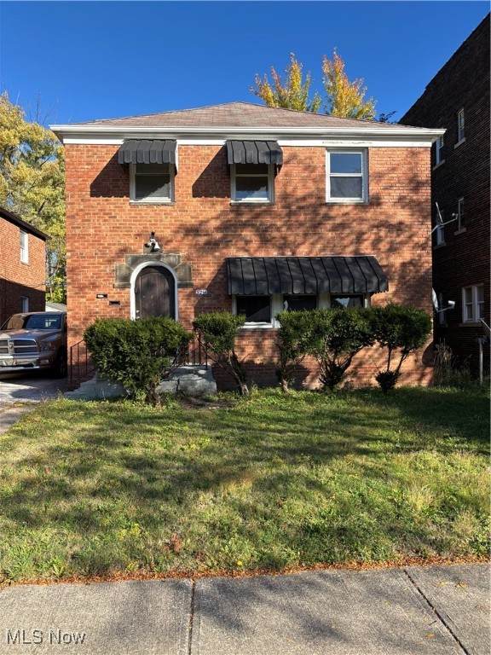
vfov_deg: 67.3
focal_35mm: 26
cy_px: 328
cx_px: 246
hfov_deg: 53.1
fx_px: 492
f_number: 1.6
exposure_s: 1/707
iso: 50
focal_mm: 5.96
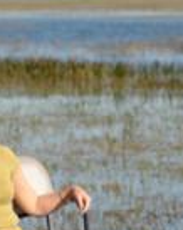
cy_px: 201
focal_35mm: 403
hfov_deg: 3.8
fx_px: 2738
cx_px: -212
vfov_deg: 4.8
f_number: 3.5
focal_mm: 80
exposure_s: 1/3200
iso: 200
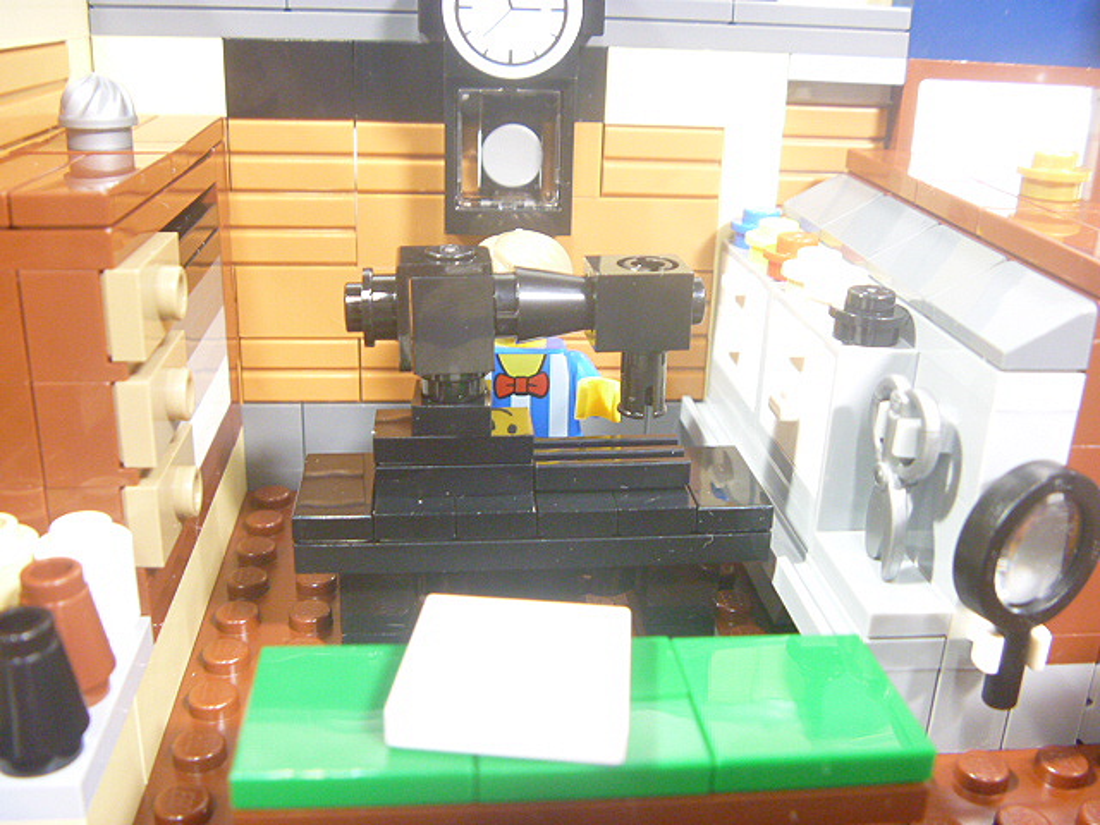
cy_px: 412
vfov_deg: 40.7
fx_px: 1112
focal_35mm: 35
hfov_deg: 52.6
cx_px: 550
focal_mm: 6.3
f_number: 3.5
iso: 400
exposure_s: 1/5
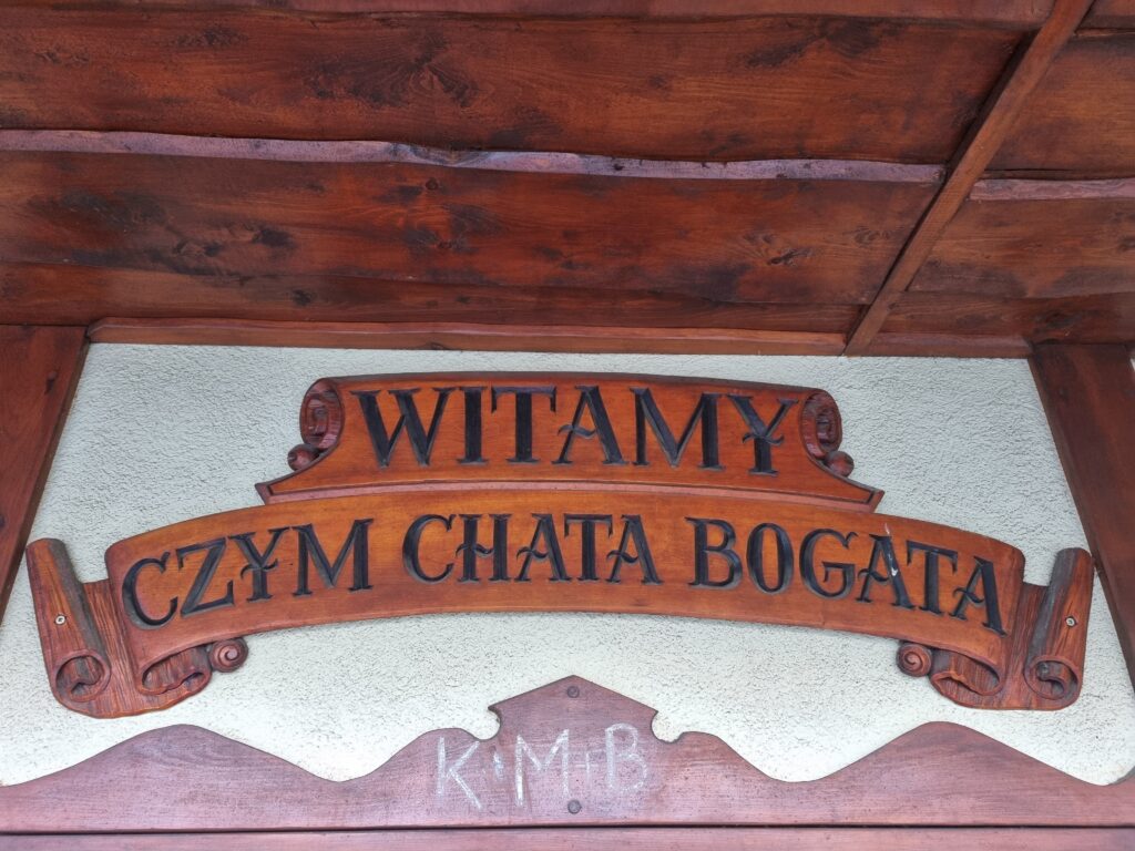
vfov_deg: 53.1
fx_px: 852
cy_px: 426
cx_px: 568
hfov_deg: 67.3
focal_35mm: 26
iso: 250
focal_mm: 5.4
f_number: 1.8
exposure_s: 1/100
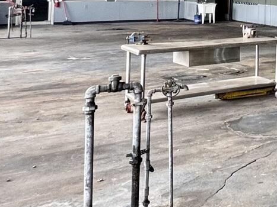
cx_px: 465
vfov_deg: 22.8
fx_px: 480
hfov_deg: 22.7
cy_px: -27
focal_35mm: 60
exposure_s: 1/99
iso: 100
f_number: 2.2
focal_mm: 2.22
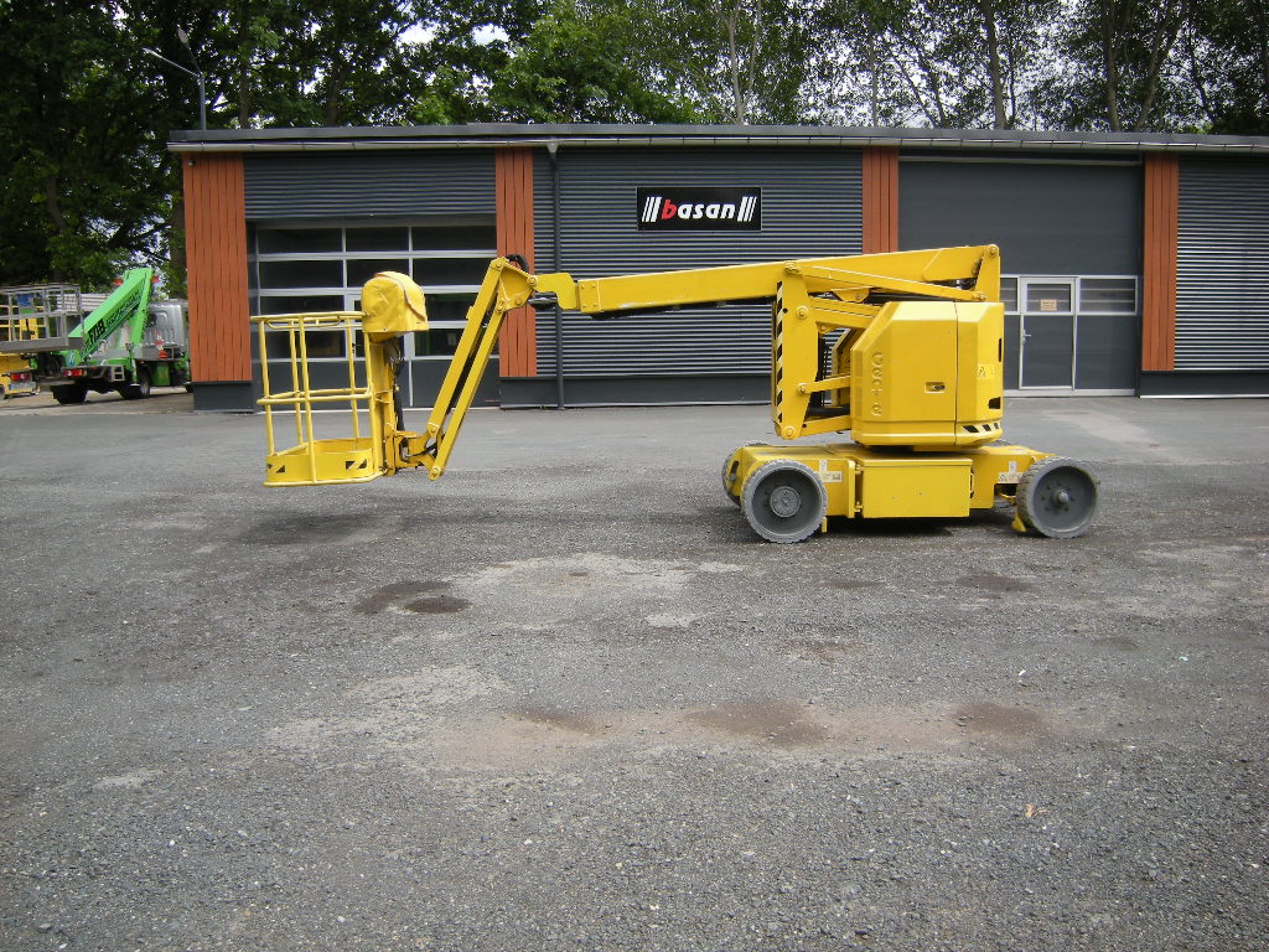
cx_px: 634
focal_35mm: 28
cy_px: 476
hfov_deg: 63.4
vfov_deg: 49.7
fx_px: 1026
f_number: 5.6
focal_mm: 4.7
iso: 64
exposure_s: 1/137
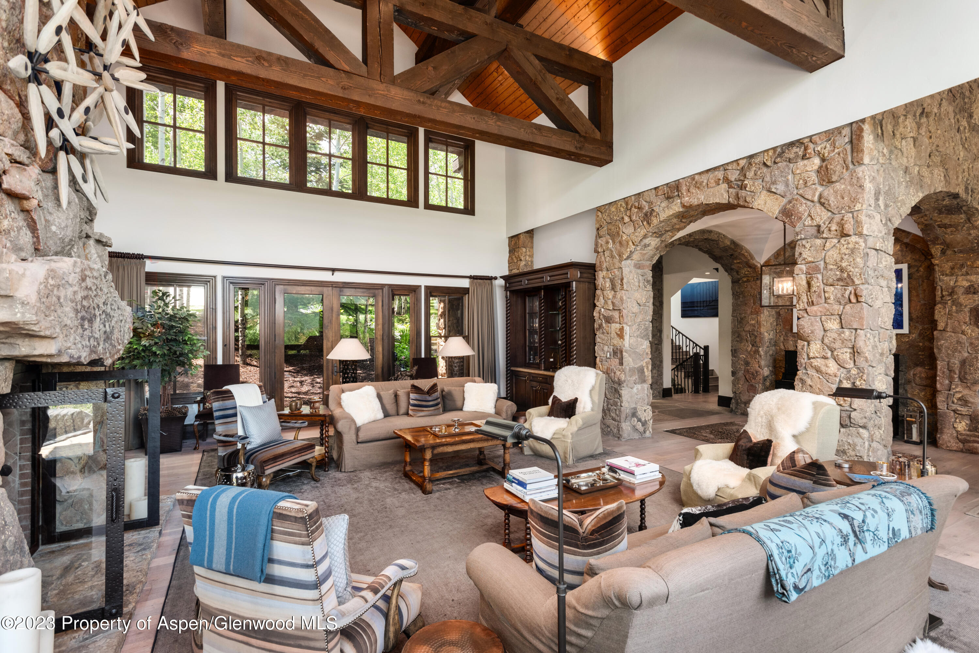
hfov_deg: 93.3
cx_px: 490
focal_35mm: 17
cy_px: 326
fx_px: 462
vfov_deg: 70.5
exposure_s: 1/25
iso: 800
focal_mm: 17
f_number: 7.1
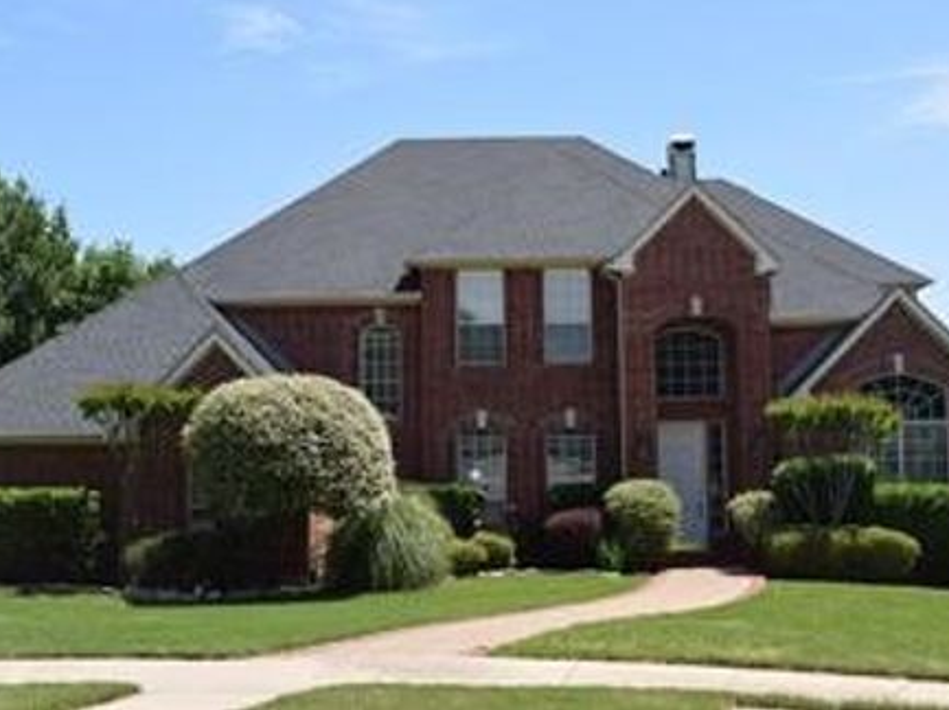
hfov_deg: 38.2
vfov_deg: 29.1
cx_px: 443
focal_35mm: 50
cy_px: 347
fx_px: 1370
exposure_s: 1/200
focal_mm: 30
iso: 100
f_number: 8
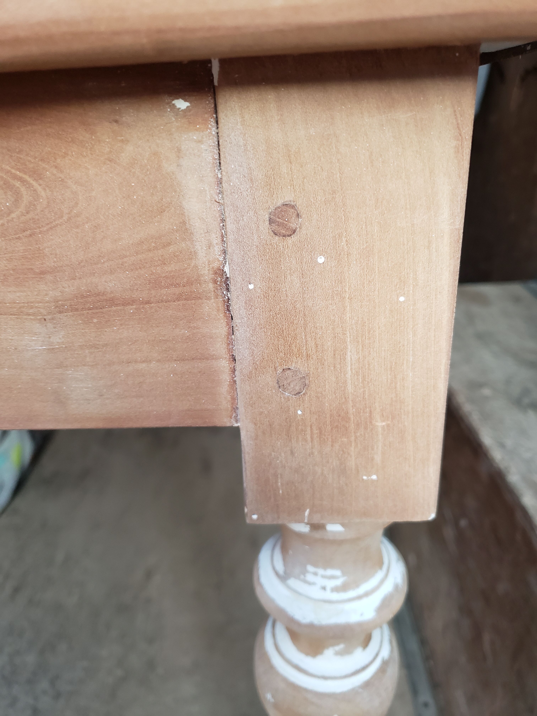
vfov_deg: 67.3
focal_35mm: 26
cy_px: 358
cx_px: 268
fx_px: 538
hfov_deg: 53.1
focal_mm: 4.3
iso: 250
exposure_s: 1/37
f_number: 1.5
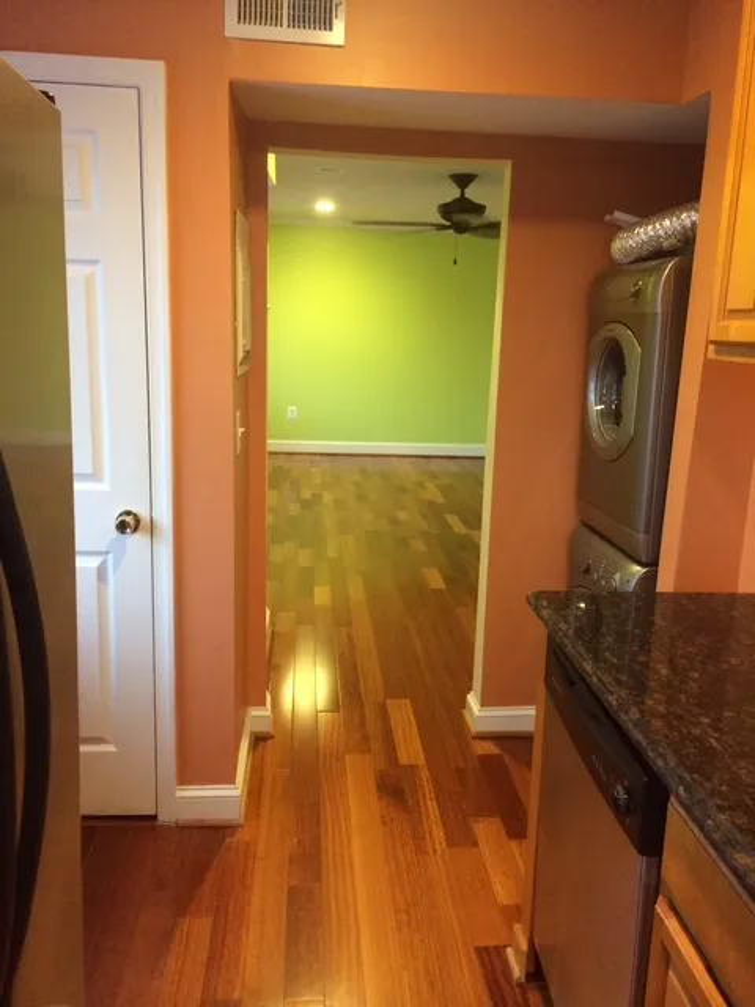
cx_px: 378
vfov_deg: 60.0
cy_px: 504
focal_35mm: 30
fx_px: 872
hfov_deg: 46.8
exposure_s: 1/30
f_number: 2.2
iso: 320
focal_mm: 4.12
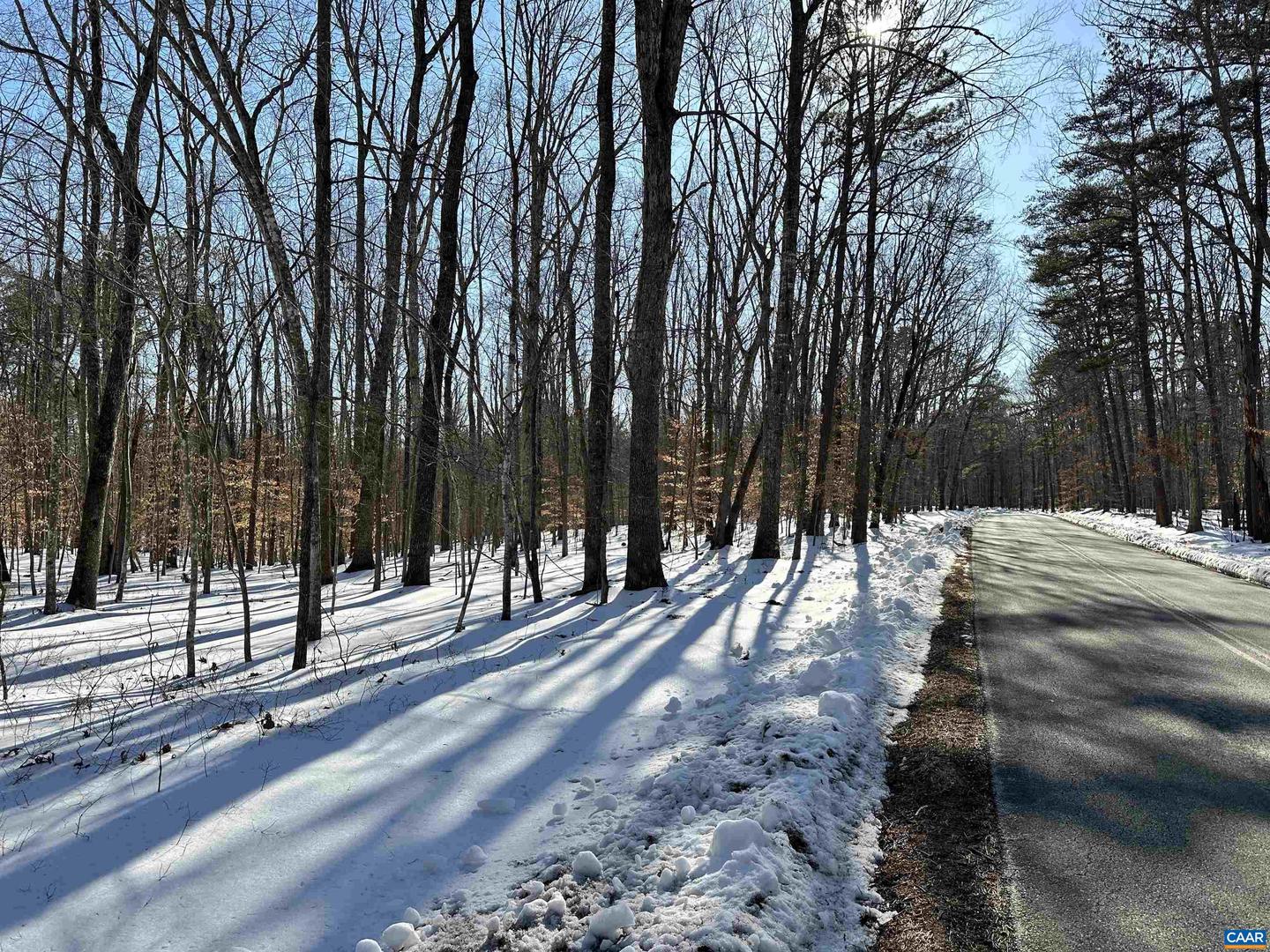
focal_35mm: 24
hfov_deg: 71.6
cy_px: 476
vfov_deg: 56.8
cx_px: 635
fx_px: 881
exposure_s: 1/3356
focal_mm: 6.86
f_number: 1.78
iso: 80
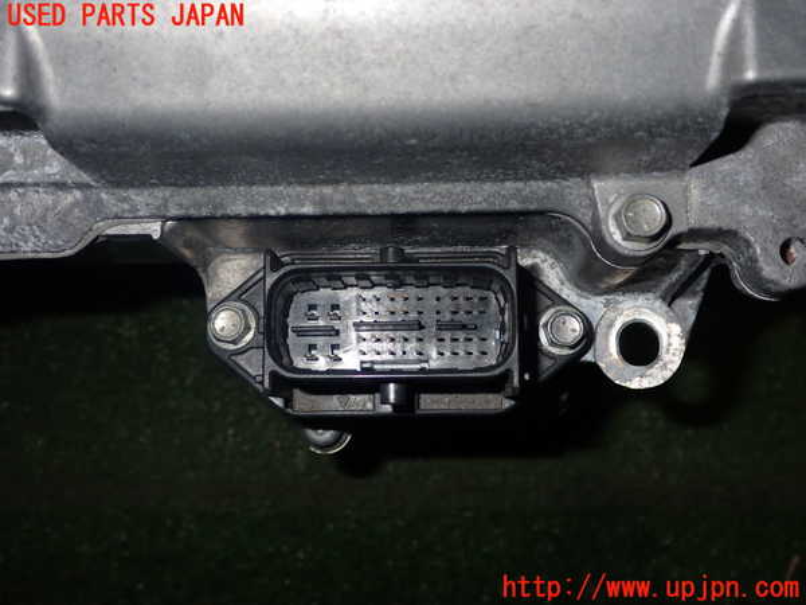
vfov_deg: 37.7
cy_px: 302
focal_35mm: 38
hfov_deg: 49.0
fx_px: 885
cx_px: 403
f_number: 8
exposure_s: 1/40
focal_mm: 6.83
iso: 200
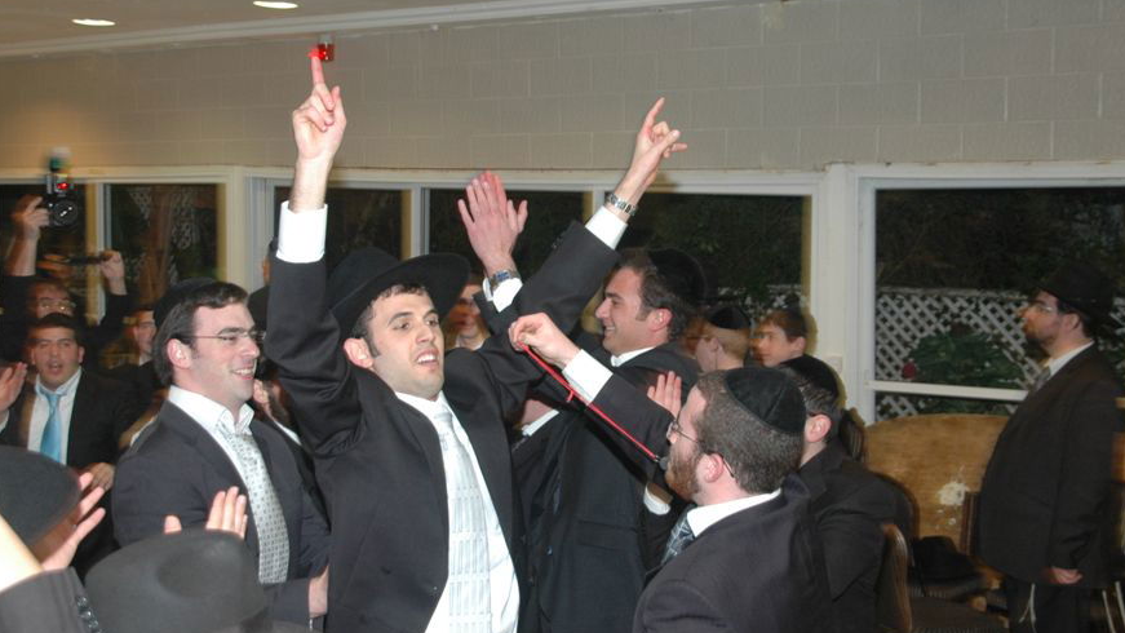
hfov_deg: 42.9
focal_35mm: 48
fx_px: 1432
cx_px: 532
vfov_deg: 24.9
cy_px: 282
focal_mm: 26
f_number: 5
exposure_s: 1/60
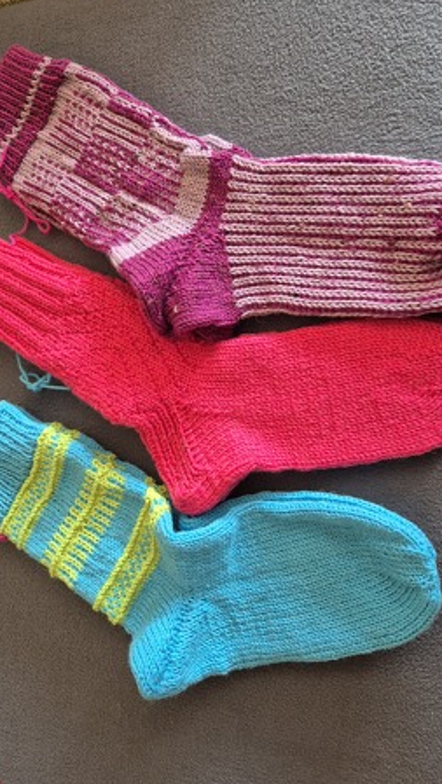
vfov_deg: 71.9
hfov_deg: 44.4
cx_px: 241
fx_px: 541
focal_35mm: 26
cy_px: 382
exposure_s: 1/100
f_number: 1.8
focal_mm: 5.4
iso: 400
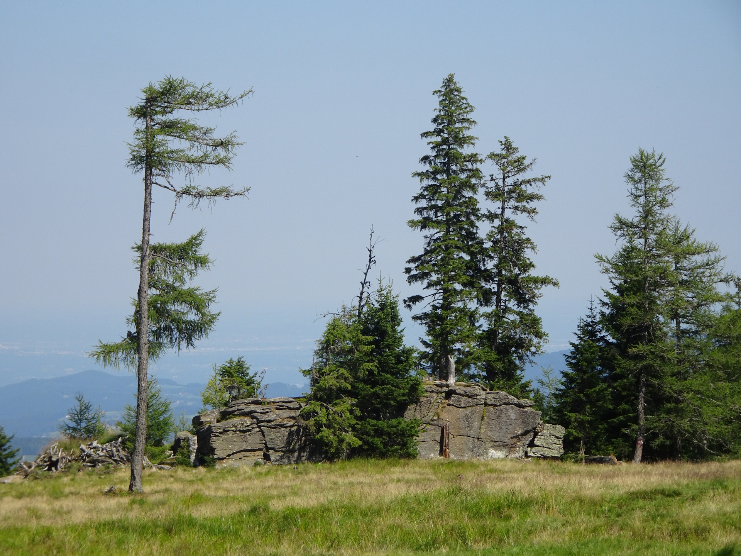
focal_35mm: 150
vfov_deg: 9.9
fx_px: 3211
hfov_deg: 13.2
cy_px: 278
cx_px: 370
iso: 80
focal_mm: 25.66
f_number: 5.6
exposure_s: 1/400
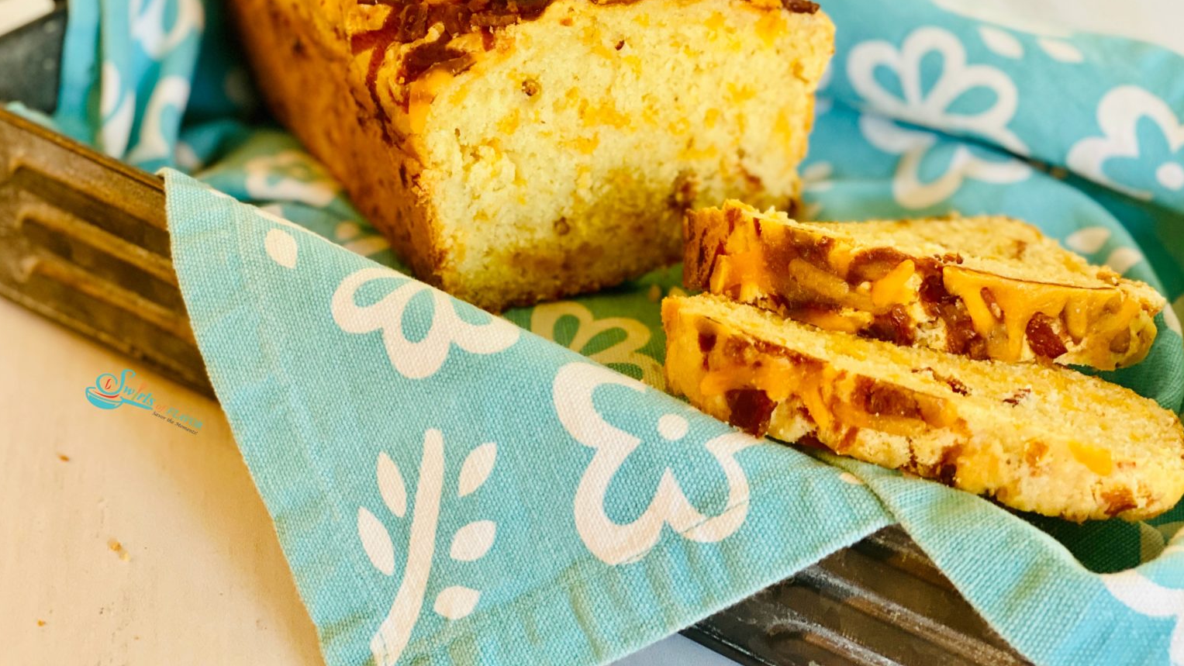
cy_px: 232
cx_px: 590
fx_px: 1790
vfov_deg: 21.0
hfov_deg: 36.6
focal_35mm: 57
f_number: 2
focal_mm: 6
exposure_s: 1/40
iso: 160
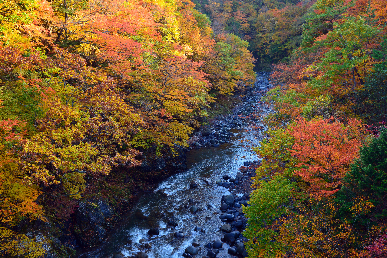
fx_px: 344
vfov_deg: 41.1
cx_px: 194
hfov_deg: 58.7
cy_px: 129
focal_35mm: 32
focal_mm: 32
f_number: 8
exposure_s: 1/60
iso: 400
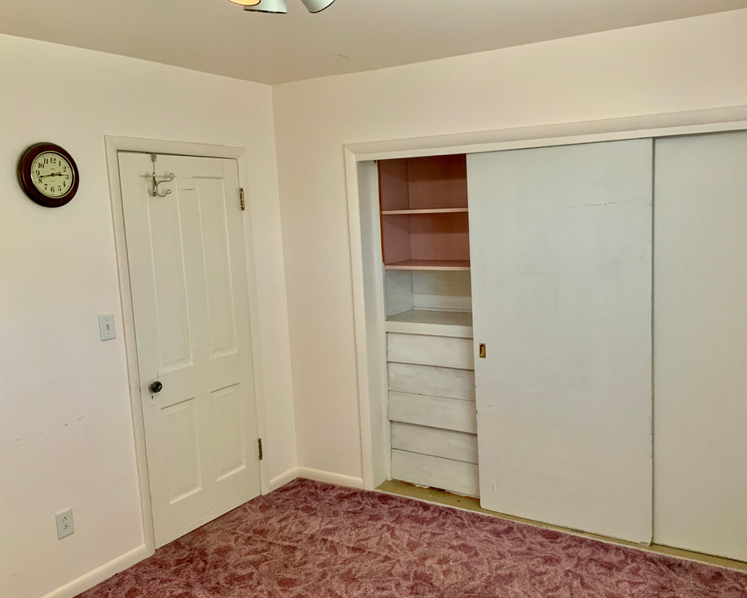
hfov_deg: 57.1
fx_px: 685
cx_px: 404
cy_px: 305
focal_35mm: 31
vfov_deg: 47.1
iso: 100
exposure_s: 1/60
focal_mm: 3
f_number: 1.8
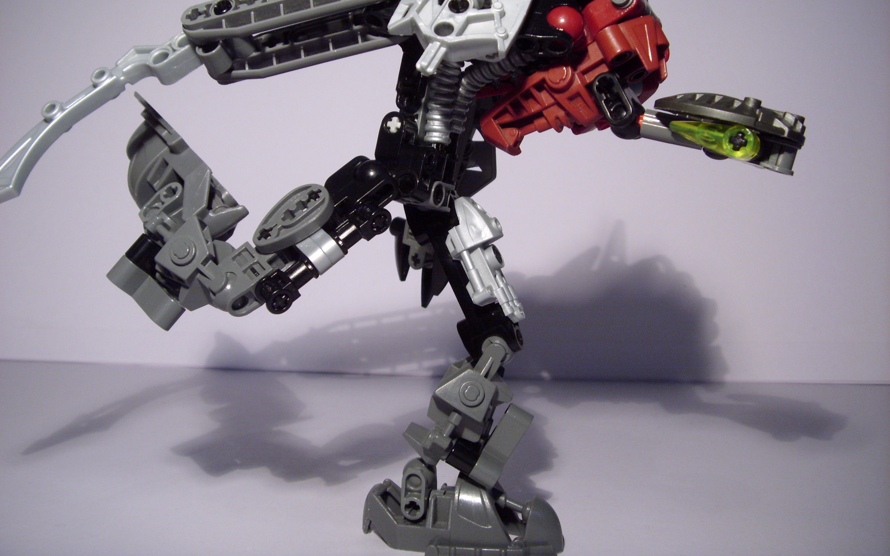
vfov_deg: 38.2
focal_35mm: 33
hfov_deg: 58.1
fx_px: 800
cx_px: 444
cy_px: 231
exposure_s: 1/15
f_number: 3.5
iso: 200
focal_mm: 6.3
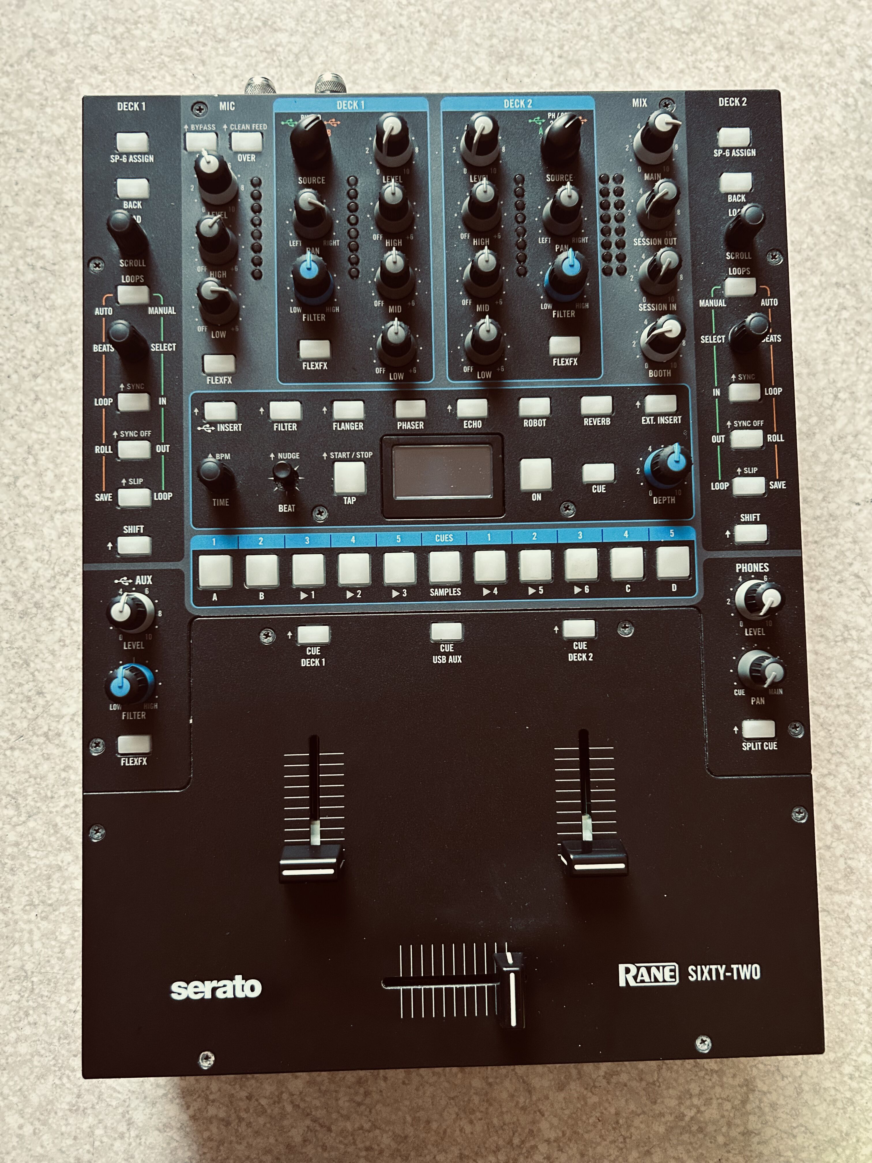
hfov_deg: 53.1
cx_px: 436
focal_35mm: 26
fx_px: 873
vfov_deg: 67.3
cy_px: 582
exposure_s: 1/60
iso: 400
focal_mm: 5.7
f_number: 1.5
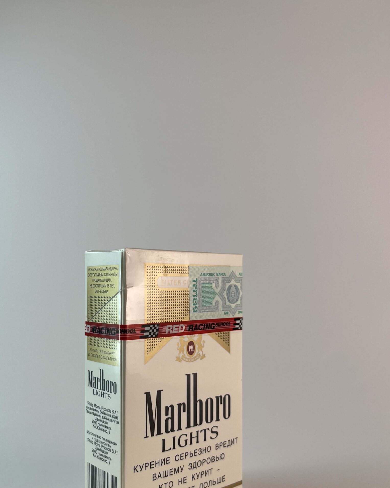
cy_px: 290
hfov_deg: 43.1
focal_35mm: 34
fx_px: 491
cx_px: 155
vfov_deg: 52.5
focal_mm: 5.1
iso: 50
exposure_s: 1/452
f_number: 1.6
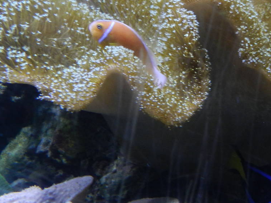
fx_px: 384
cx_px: 276
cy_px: 129
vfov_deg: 29.5
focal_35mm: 49
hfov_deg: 35.0
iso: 220
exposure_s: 1/30
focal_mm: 4
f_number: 3.4
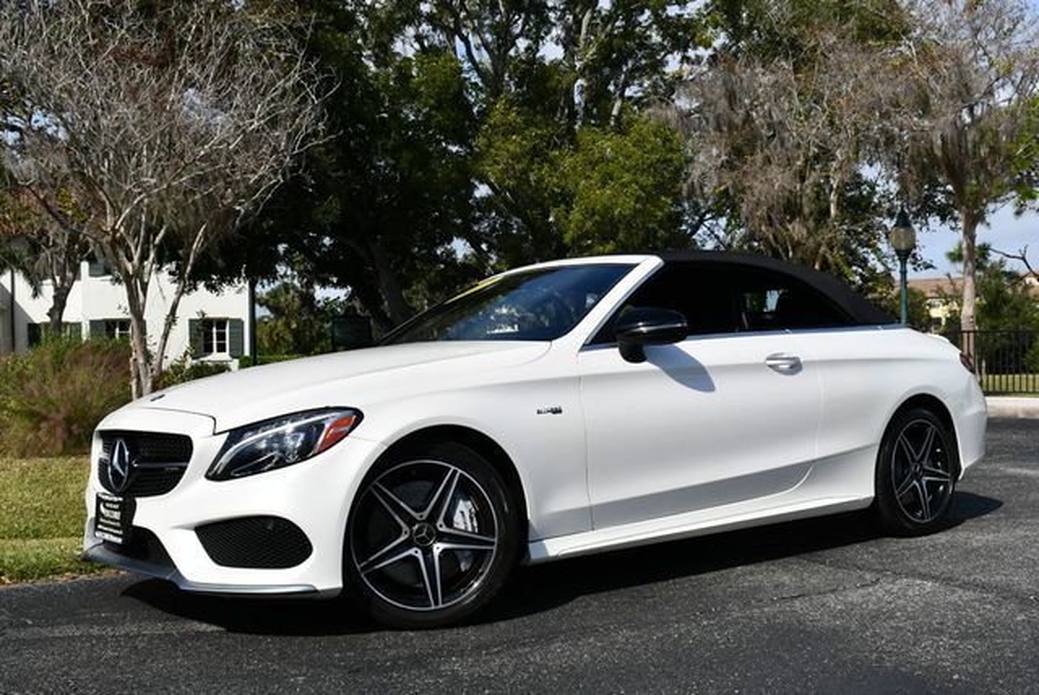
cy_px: 348
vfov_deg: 30.6
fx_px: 1271
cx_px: 520
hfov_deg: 44.5
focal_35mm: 44
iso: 100
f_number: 10
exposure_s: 1/400
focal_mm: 22
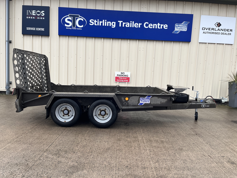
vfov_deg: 53.1
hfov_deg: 67.3
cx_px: 118
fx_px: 178
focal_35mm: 26
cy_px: 89
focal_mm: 5.1
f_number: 1.6
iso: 80
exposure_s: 1/121
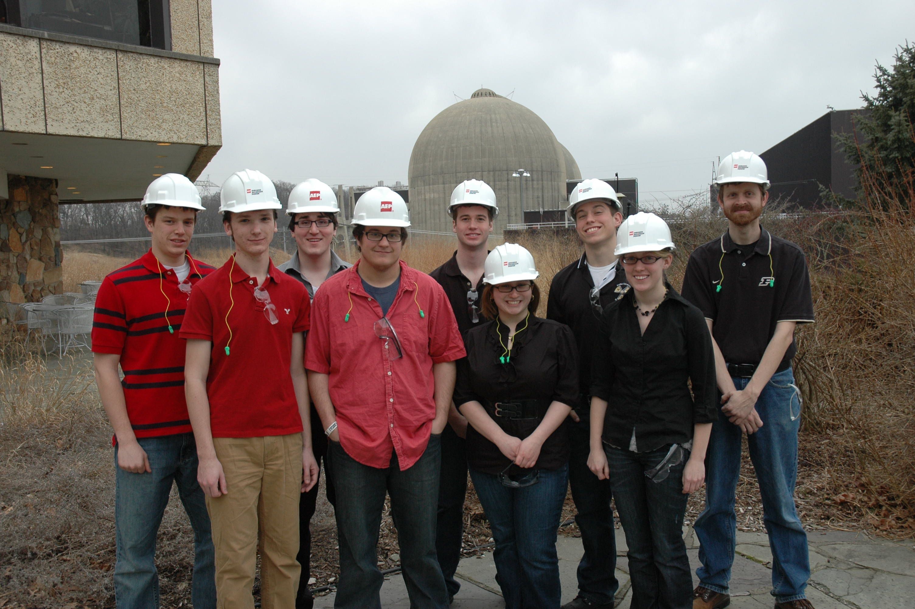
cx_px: 458
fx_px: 914
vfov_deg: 36.8
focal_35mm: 36
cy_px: 304
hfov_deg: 53.2
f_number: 5.6
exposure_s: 1/125
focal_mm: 24
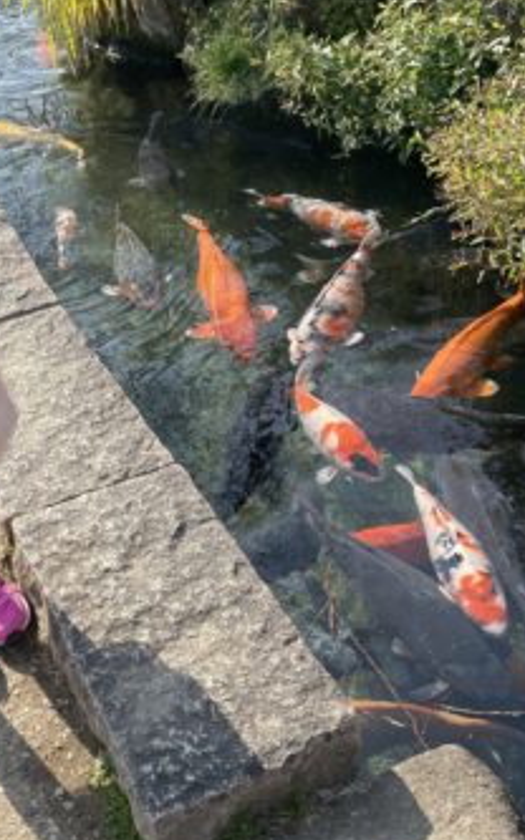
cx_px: 88
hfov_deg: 23.9
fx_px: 1214
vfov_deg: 38.1
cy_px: 351
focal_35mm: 53
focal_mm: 4.2
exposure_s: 1/1208
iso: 32
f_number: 1.6
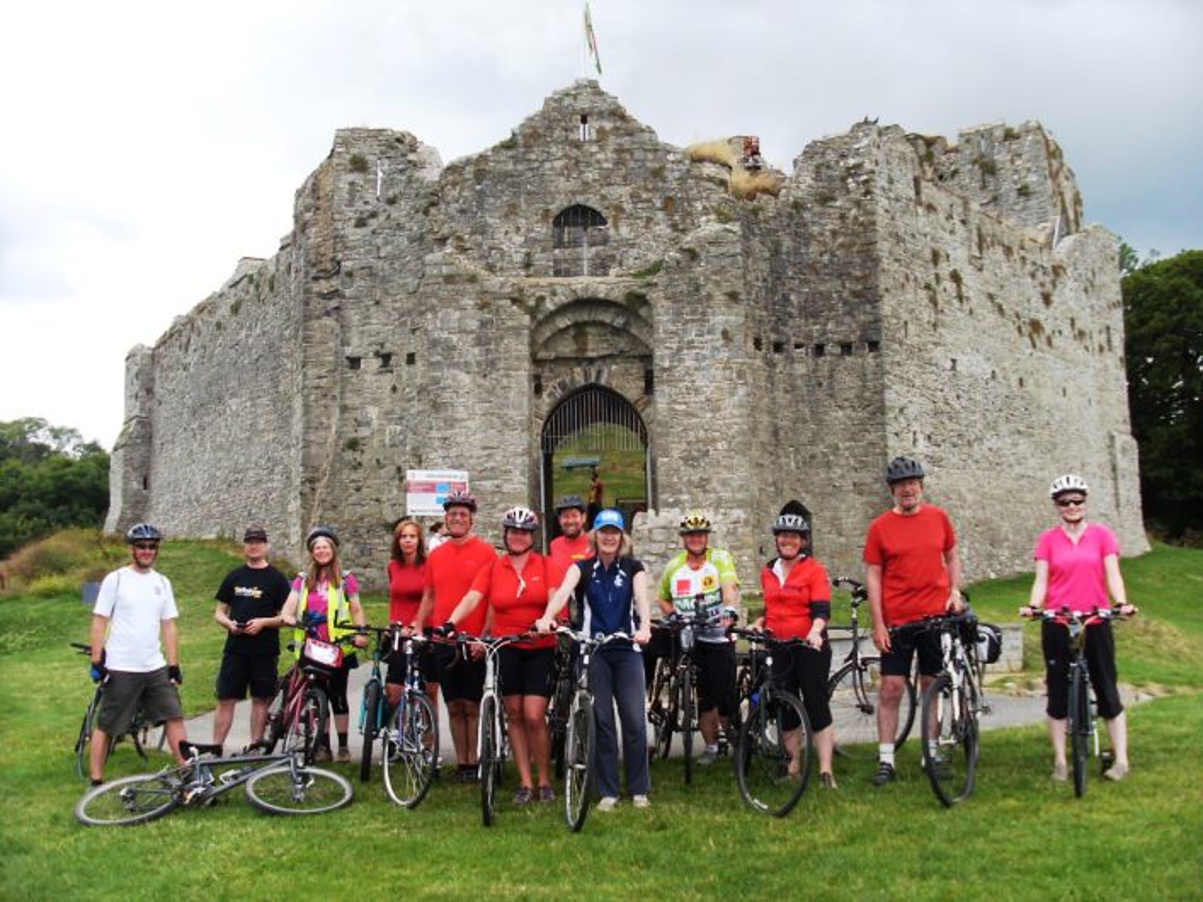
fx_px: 1320
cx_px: 602
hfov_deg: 49.0
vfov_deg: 37.7
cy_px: 451
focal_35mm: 38
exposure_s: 1/90
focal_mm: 6.3
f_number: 7.7
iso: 80
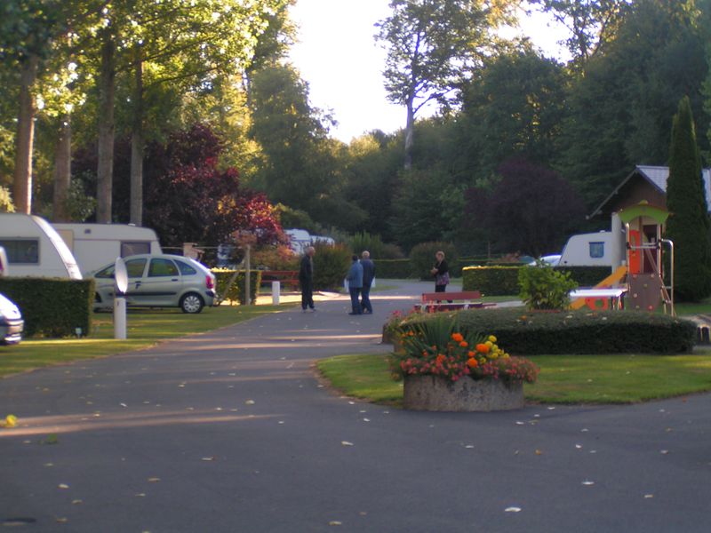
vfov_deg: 13.7
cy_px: 266
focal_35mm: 108
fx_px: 2218
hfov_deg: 18.2
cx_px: 356
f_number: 3.5
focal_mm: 16.6
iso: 50
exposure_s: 1/125
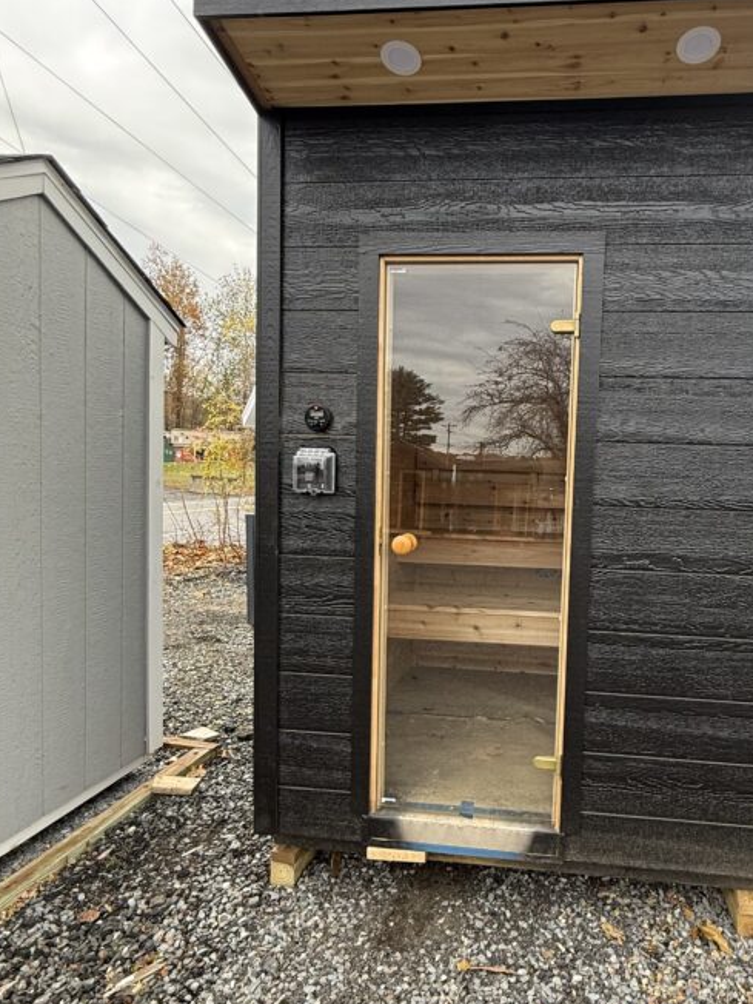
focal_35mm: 22
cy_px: 531
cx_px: 500
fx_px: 638
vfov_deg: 76.3
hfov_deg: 59.7
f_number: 2.2
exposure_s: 1/99
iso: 125
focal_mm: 2.22
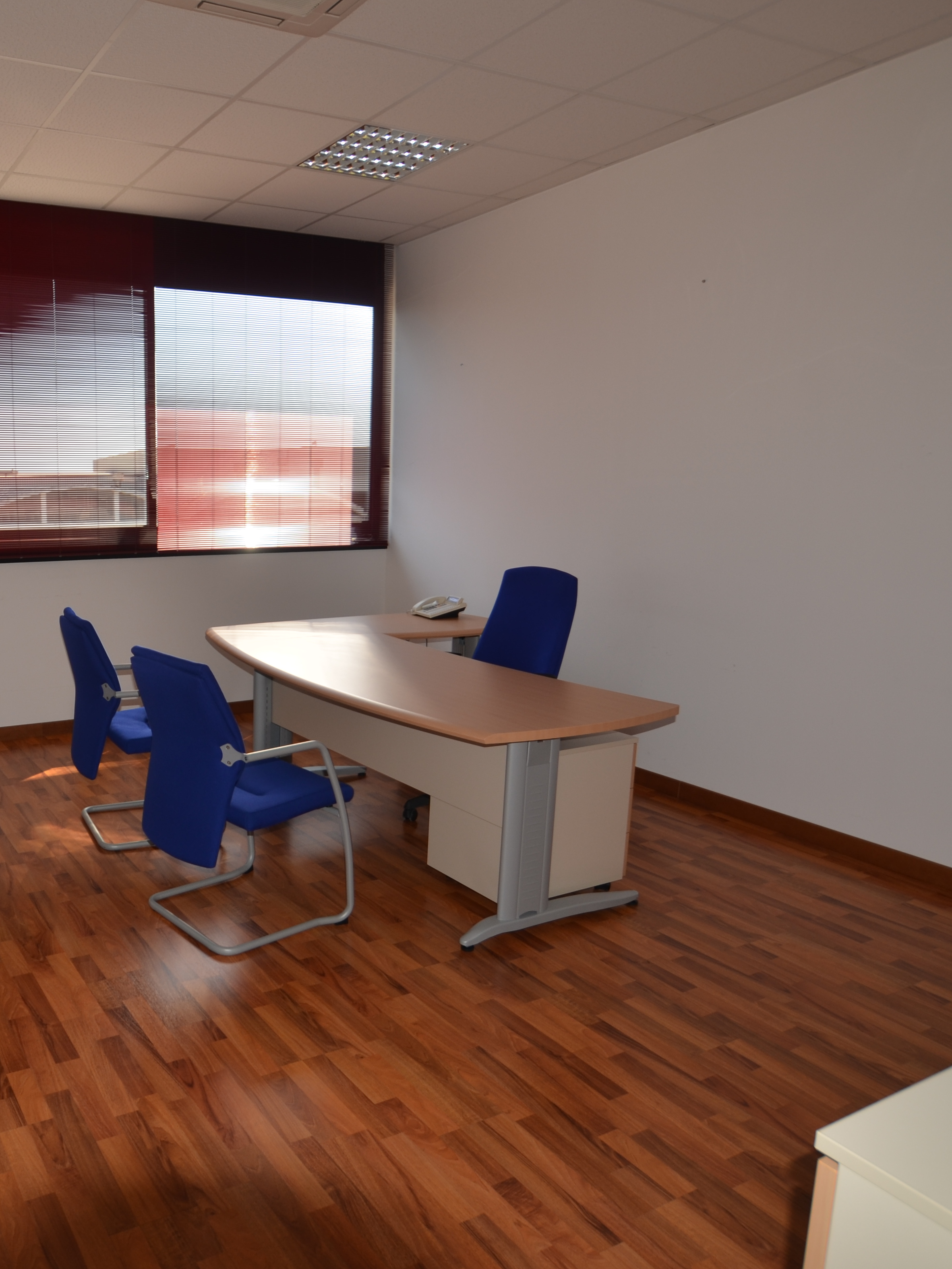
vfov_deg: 69.9
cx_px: 193
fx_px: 908
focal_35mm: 25
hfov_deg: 51.9
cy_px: 641
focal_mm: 11
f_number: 4.5
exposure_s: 1/60
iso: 100
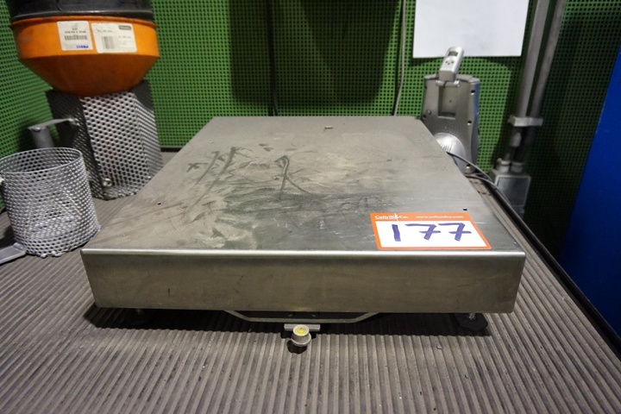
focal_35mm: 24
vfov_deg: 53.1
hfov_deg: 73.7
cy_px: 207
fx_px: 414
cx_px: 310
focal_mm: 16
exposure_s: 1/50
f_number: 3.5
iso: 3200
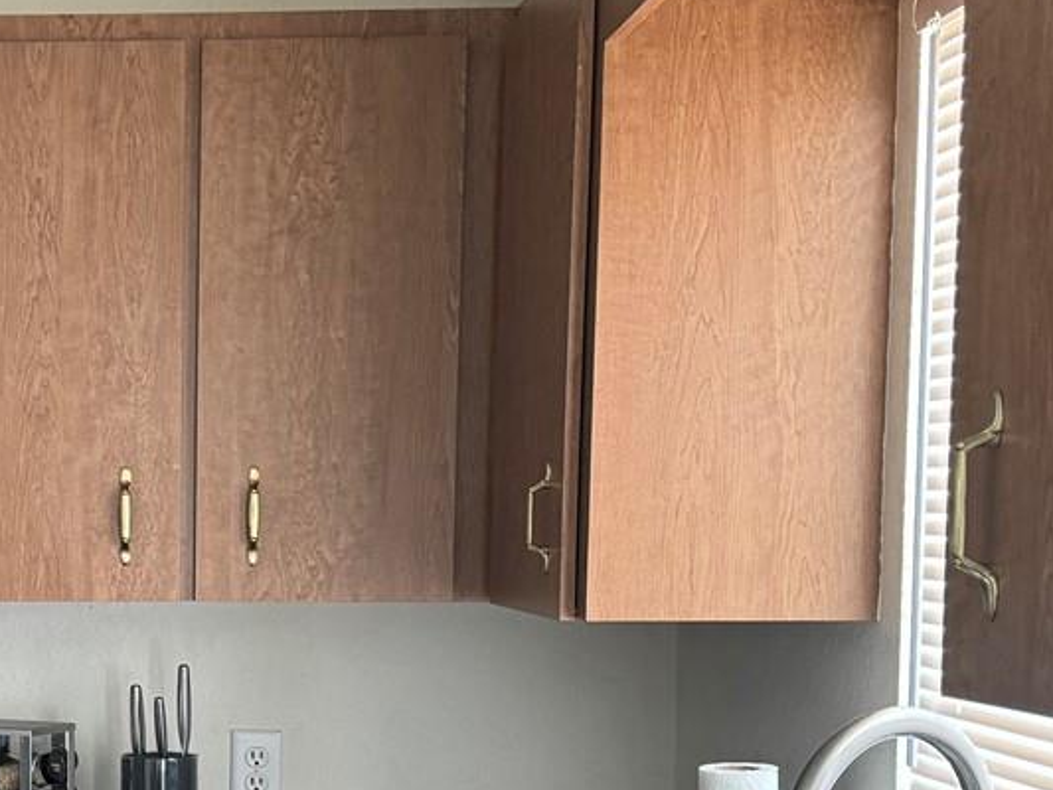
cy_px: 685
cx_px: 32
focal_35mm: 72
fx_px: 2191
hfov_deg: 25.8
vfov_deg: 20.1
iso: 250
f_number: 1.78
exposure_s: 1/60
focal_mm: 6.86
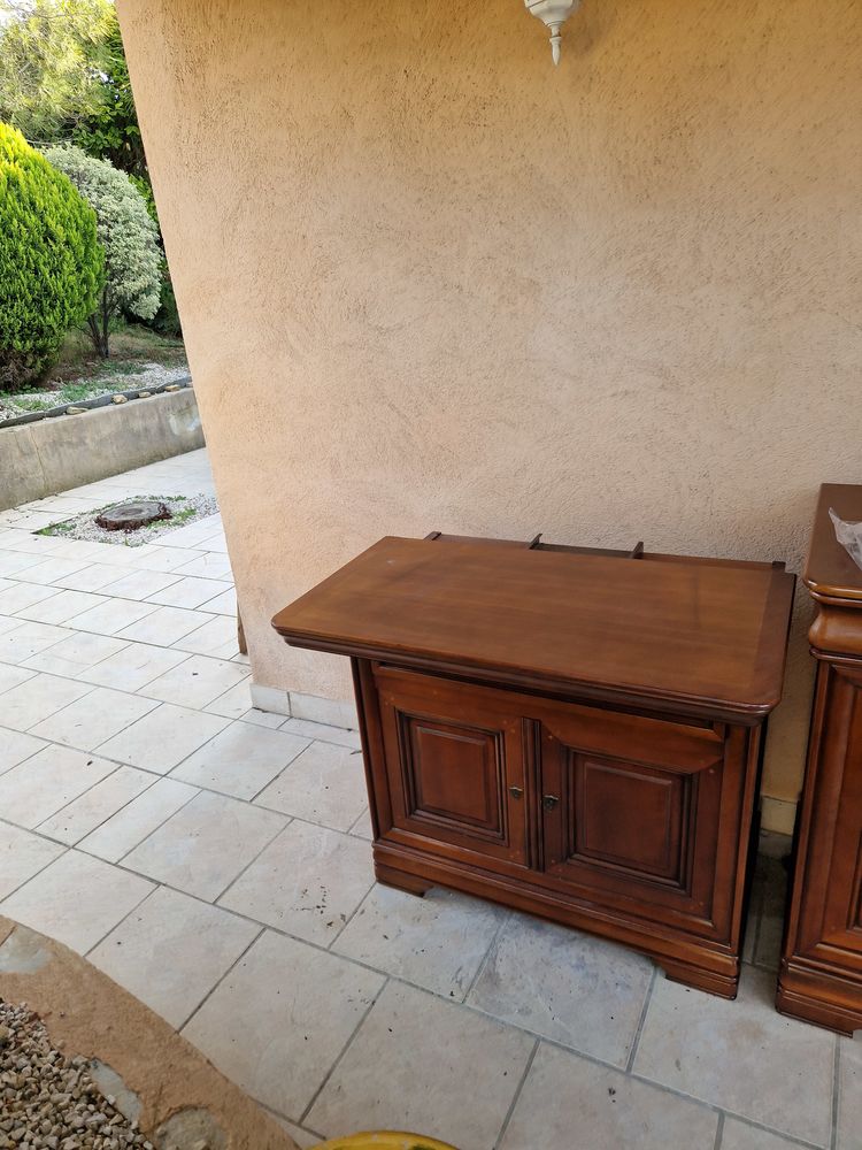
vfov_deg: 73.9
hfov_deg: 58.9
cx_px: 431
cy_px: 575
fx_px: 764
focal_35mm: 23
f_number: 1.8
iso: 50
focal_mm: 5.4
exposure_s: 1/180
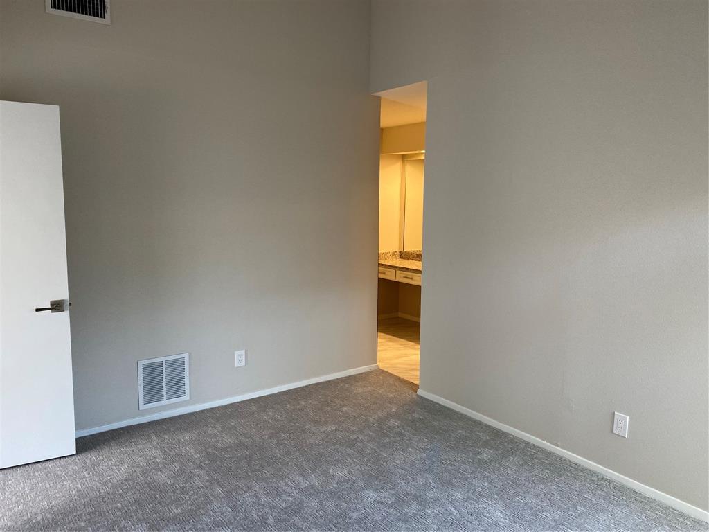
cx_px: 354
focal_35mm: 26
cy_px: 266
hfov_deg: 67.3
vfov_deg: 53.1
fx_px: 533
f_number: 1.8
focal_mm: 4.25
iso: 125
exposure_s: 1/120
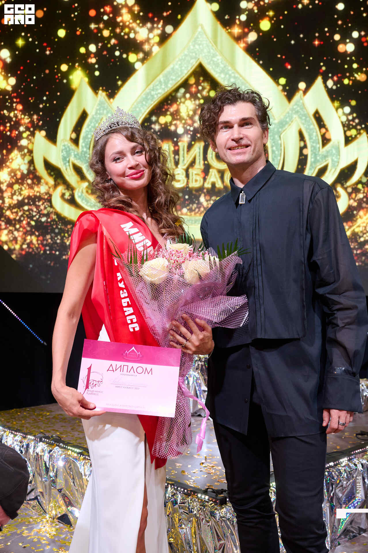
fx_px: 599
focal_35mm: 39
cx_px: 184
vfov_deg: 49.6
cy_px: 276
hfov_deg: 34.2
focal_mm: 39
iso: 1600
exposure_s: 1/250
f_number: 5.6
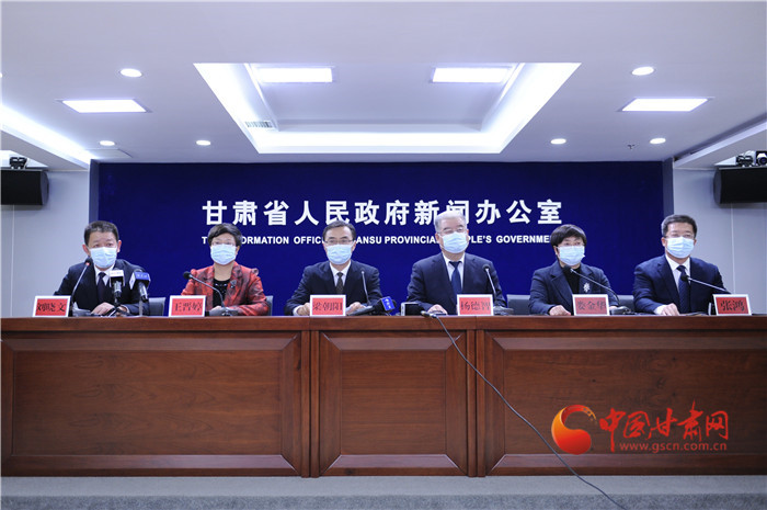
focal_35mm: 31
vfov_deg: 42.2
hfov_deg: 60.3
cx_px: 384
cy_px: 255
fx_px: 660
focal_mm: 31
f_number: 2.8
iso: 1600
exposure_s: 1/250
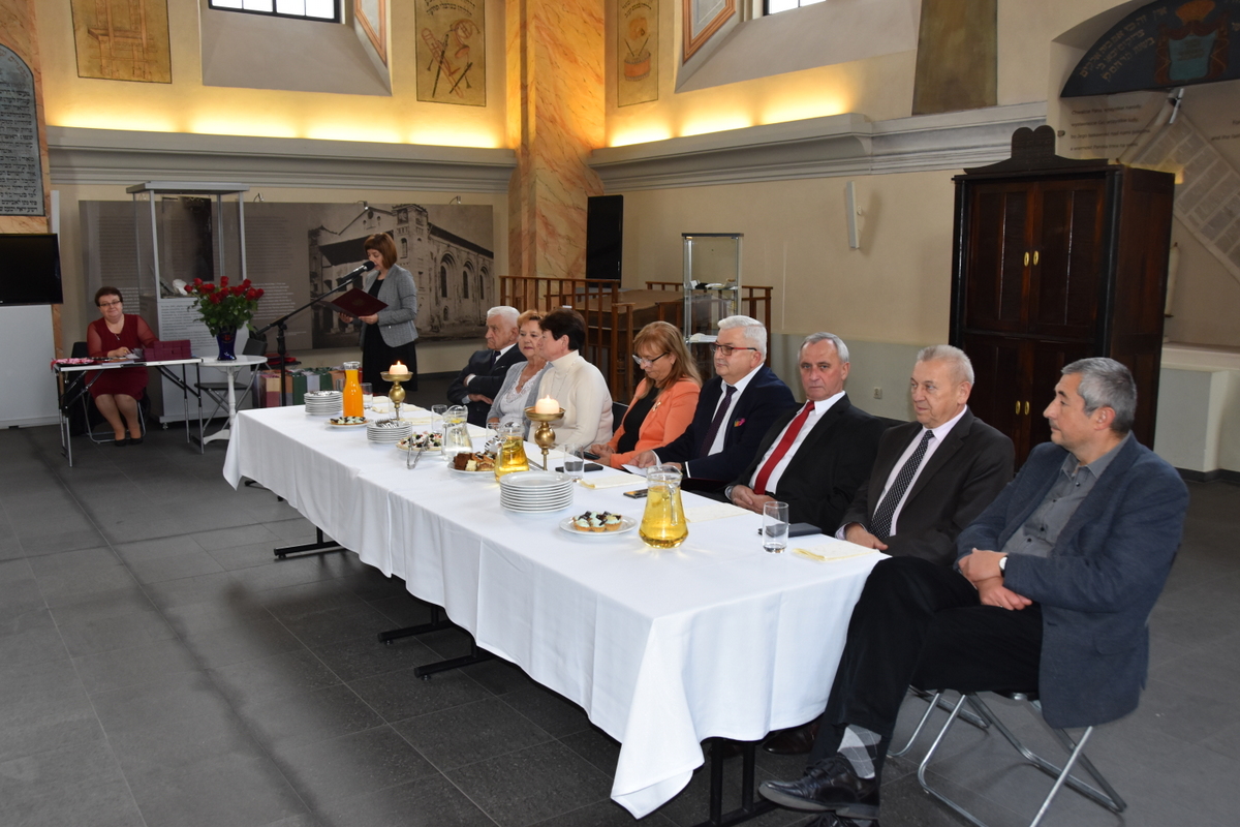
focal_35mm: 30
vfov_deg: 43.6
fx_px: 1033
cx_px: 620
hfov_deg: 61.9
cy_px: 414
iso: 800
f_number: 5
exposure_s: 1/100
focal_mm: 20
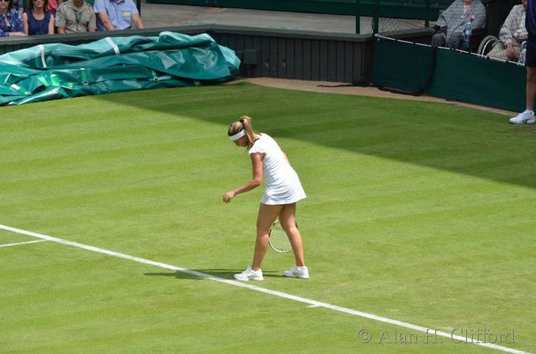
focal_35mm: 375
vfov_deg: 3.6
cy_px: 177
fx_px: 5569
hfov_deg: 5.5
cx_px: 268
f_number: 5.3
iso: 110
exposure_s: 1/500
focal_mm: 250
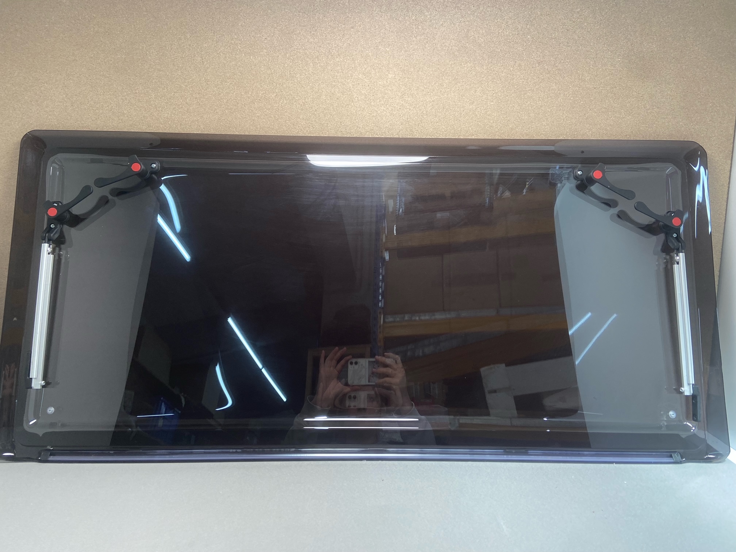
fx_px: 553
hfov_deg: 67.3
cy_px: 276
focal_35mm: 26
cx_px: 368
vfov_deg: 53.1
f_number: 1.8
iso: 64
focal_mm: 4.25
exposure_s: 1/100
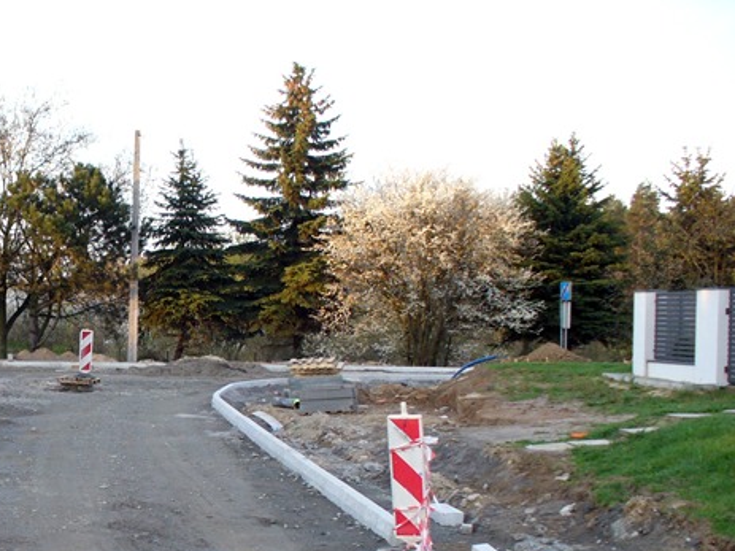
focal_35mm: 64
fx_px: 1359
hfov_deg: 29.3
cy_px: 410
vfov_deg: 22.7
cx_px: 102
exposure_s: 1/80
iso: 100
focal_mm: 6.1
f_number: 2.8
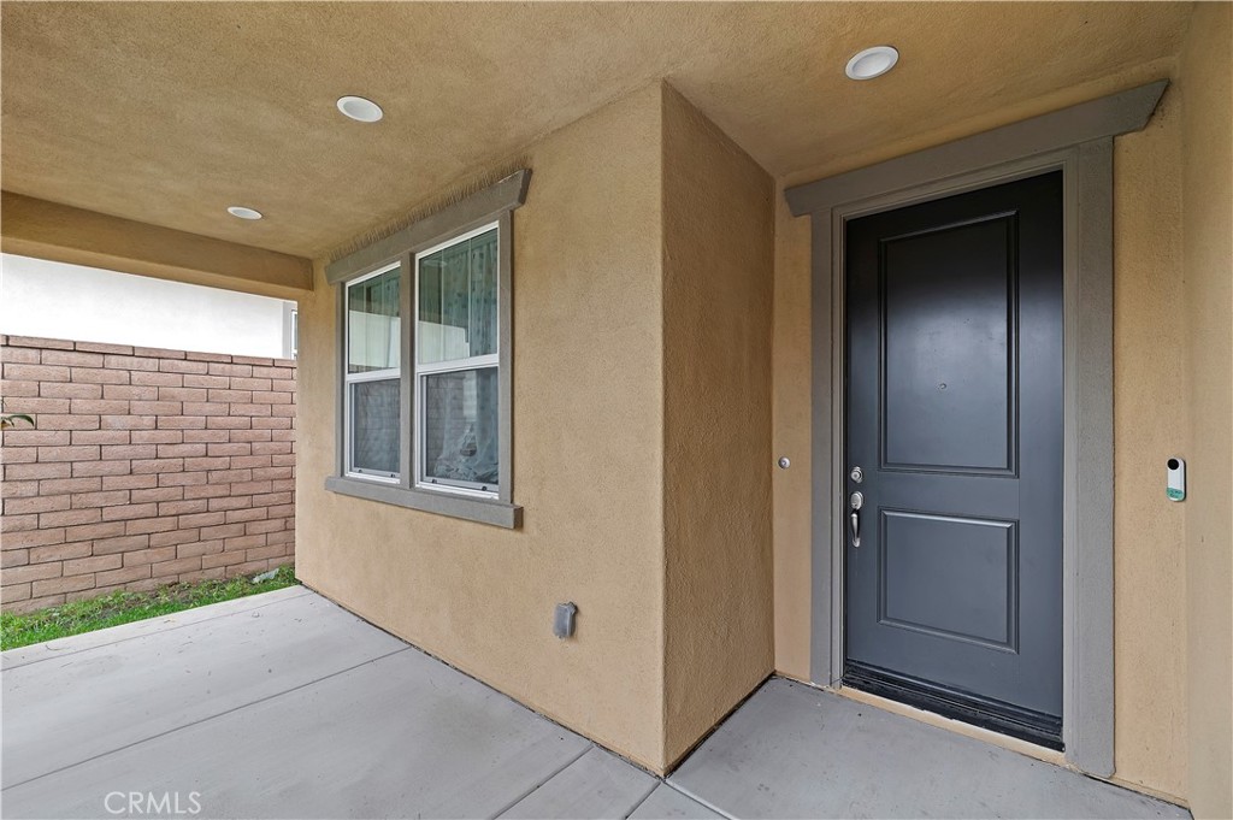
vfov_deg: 81.1
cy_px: 410
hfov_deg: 104.3
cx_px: 616
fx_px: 479
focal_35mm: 14
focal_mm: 14
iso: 500
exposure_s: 1/30
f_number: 7.1
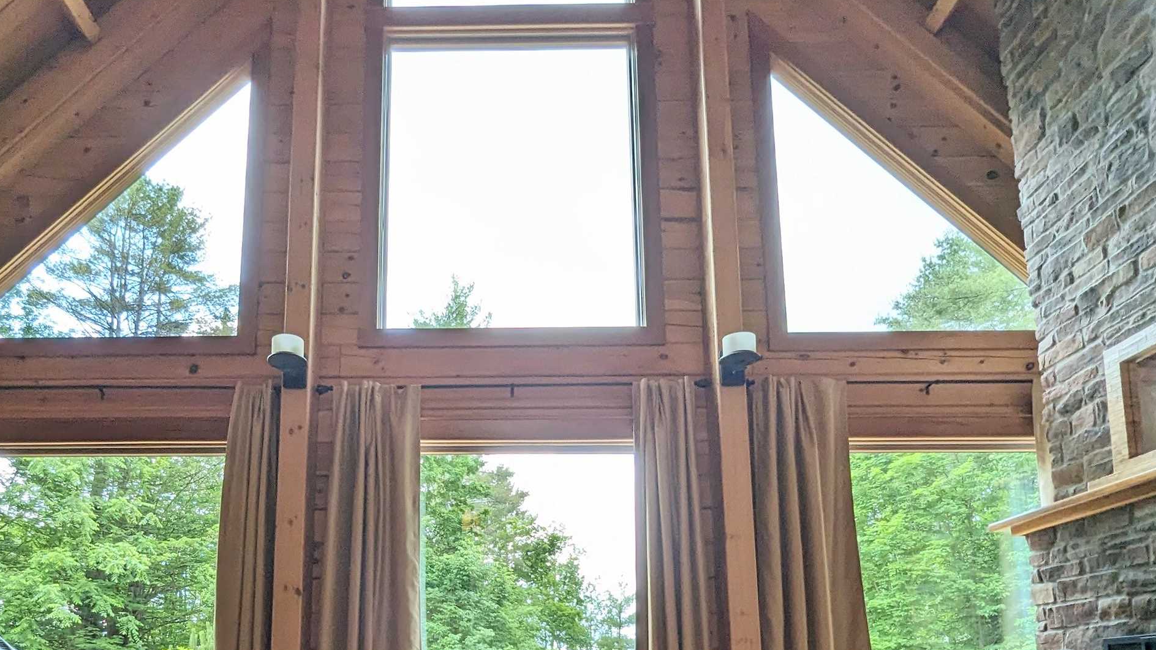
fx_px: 705
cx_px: 481
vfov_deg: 45.7
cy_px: 561
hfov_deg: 78.1
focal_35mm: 23
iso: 62
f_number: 2.2
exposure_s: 1/109
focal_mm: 1.95
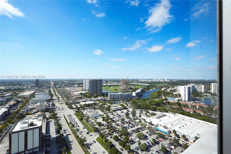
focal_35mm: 16
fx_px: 103
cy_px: 77
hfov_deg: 96.7
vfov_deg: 73.7
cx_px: 116
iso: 640
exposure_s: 1/800
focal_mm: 16
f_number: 5
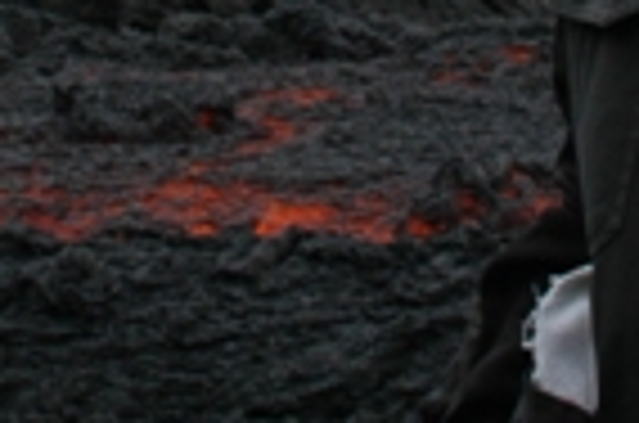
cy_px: -410
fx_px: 2161
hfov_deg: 16.8
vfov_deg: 10.3
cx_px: 310
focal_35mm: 122
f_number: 9
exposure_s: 1/250
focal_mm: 18
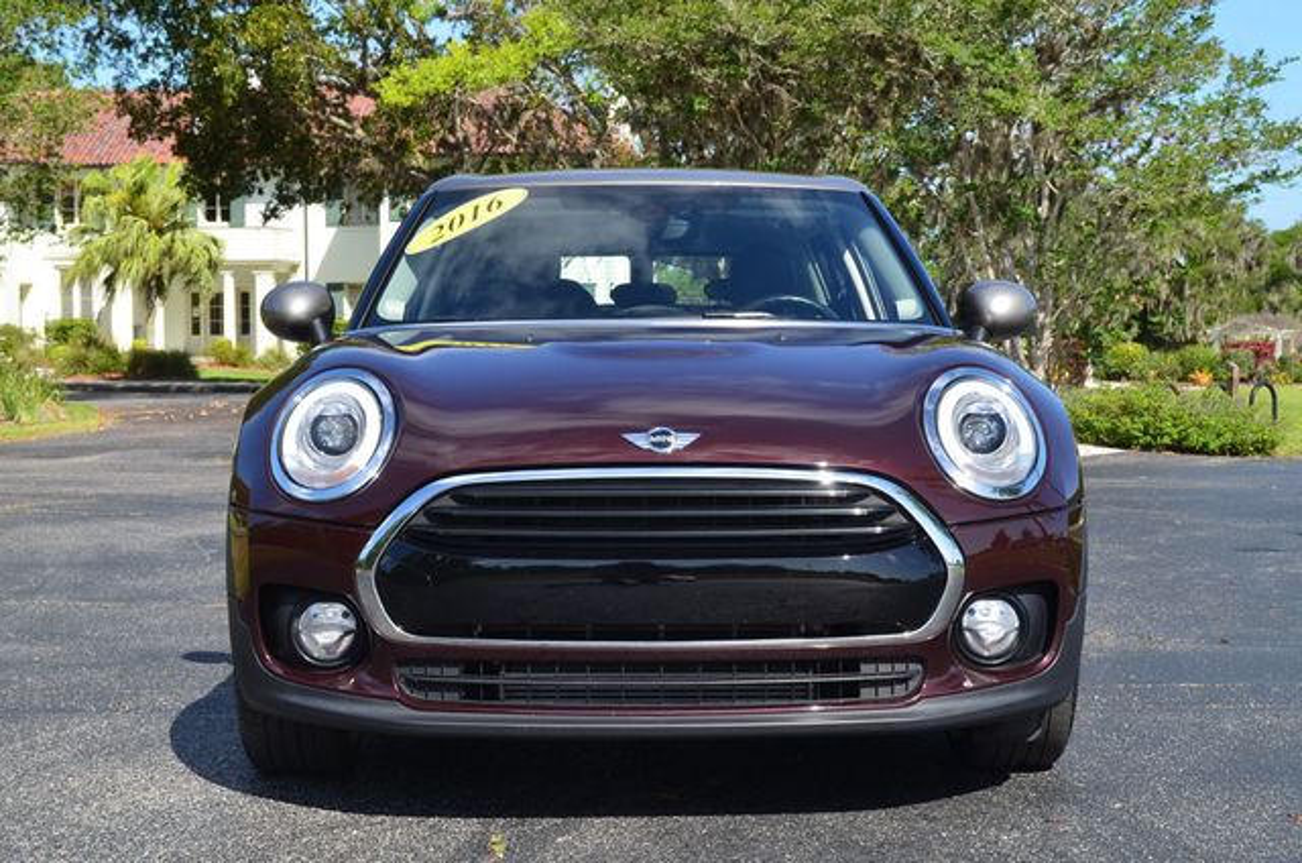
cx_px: 651
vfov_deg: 22.5
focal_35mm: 60
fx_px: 2166
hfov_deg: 33.5
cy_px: 432
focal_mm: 40
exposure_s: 1/125
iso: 160
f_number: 11
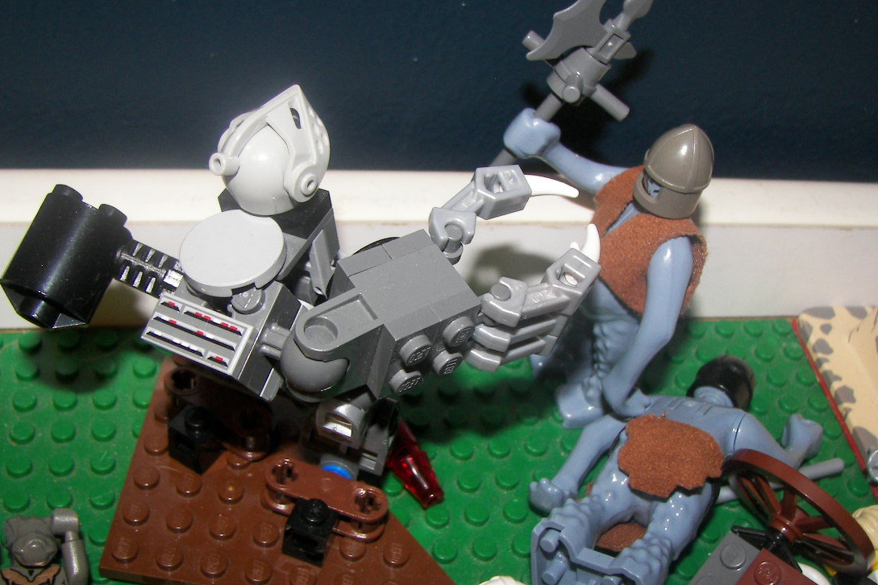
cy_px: 325
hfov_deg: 44.5
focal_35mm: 44
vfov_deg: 30.5
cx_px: 460
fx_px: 1073
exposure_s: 1/30
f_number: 2.8
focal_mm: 6
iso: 100
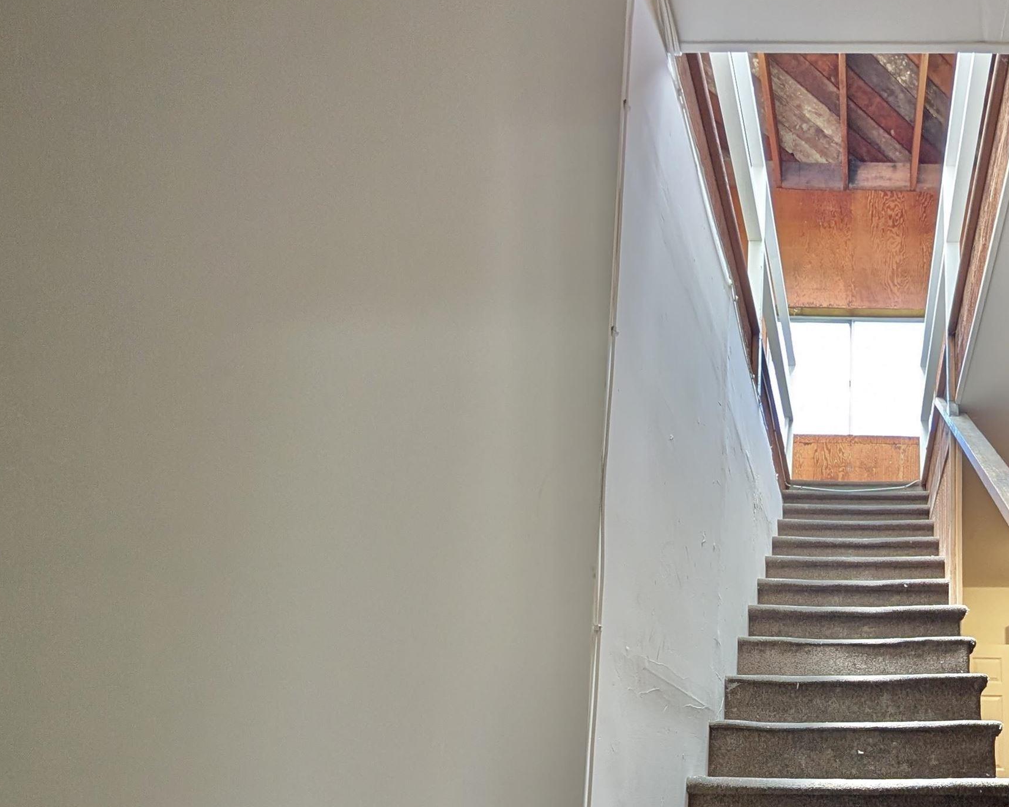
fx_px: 627
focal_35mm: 21
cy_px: 652
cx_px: 850
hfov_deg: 67.8
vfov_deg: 60.0
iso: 99
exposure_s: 1/120
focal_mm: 2.02
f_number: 1.7
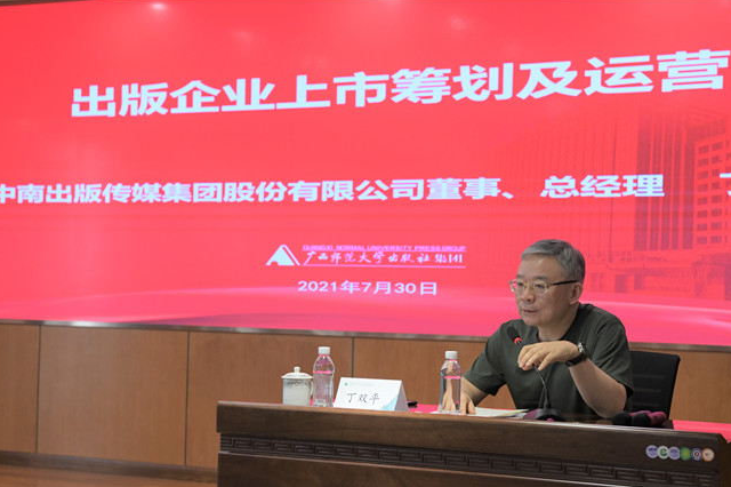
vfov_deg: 20.9
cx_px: 396
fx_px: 1319
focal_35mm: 65
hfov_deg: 31.0
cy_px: 300
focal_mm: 52
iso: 1600
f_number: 4.5
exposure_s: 1/200
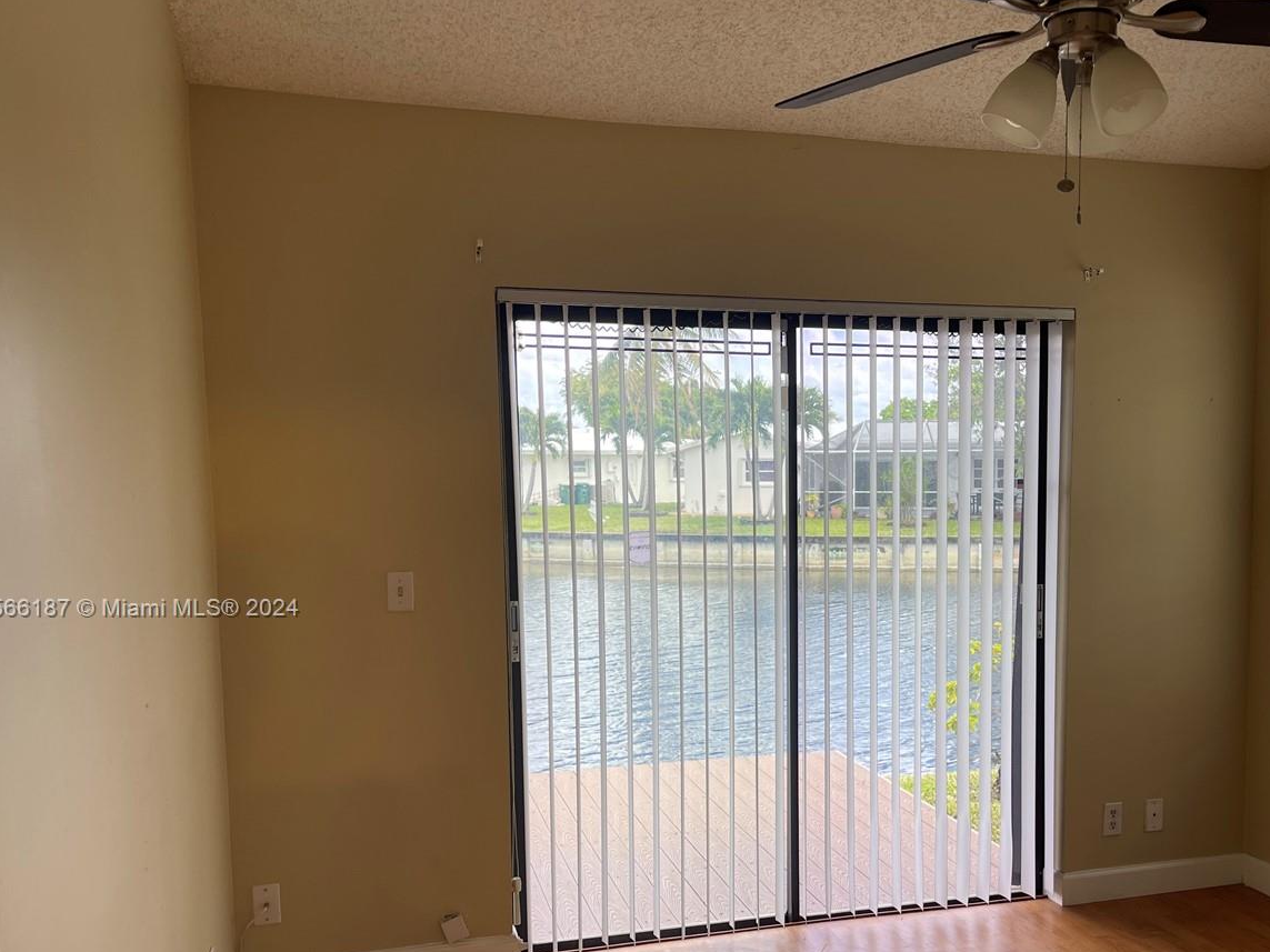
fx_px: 1284
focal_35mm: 35
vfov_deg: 40.3
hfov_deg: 51.8
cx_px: 832
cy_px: 610
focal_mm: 5.1
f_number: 1.6
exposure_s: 1/120
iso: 32
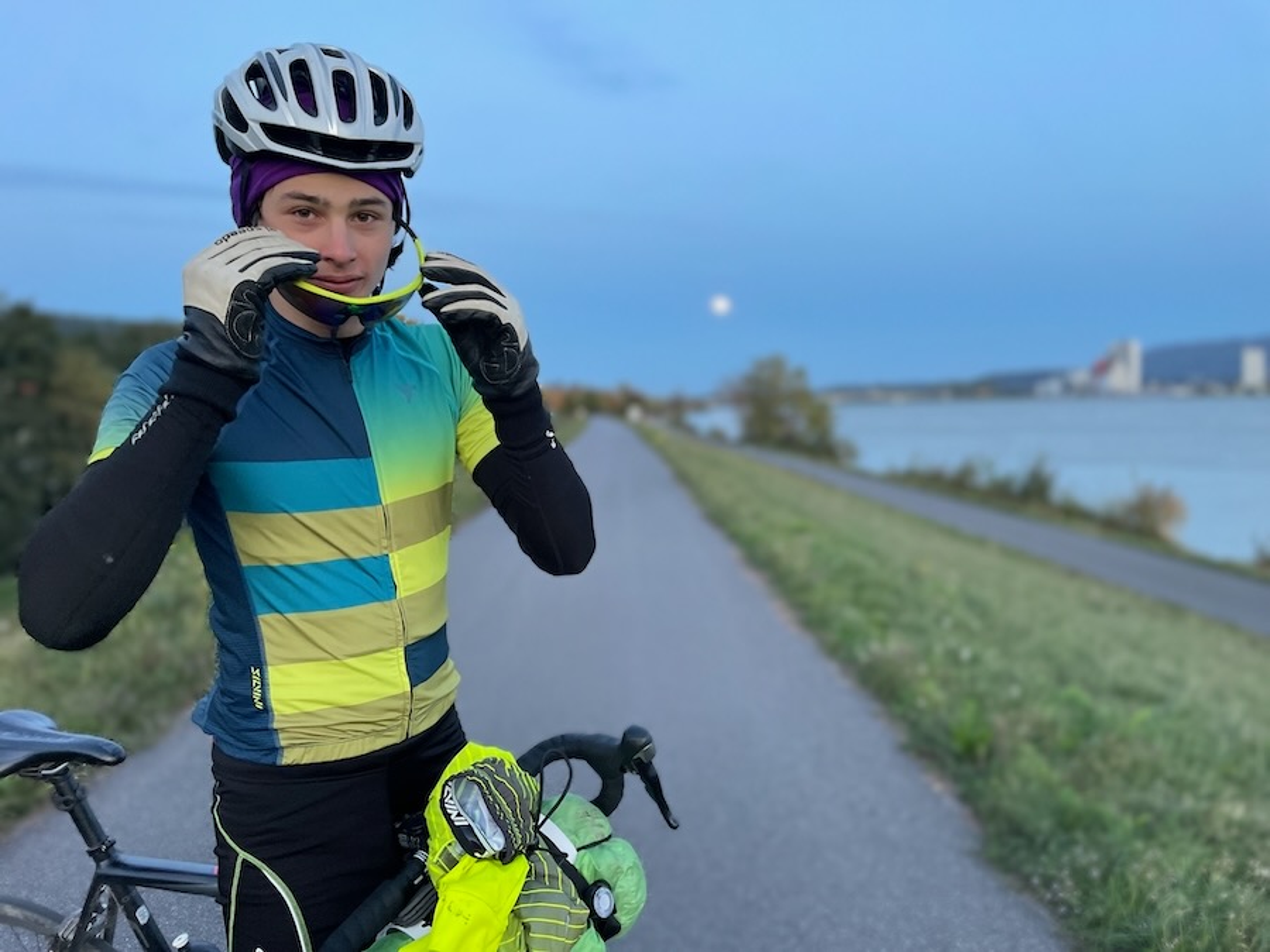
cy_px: 476
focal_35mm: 26
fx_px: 954
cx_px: 635
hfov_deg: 67.3
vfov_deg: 53.1
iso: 200
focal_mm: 4.2
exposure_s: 1/60
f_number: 1.6
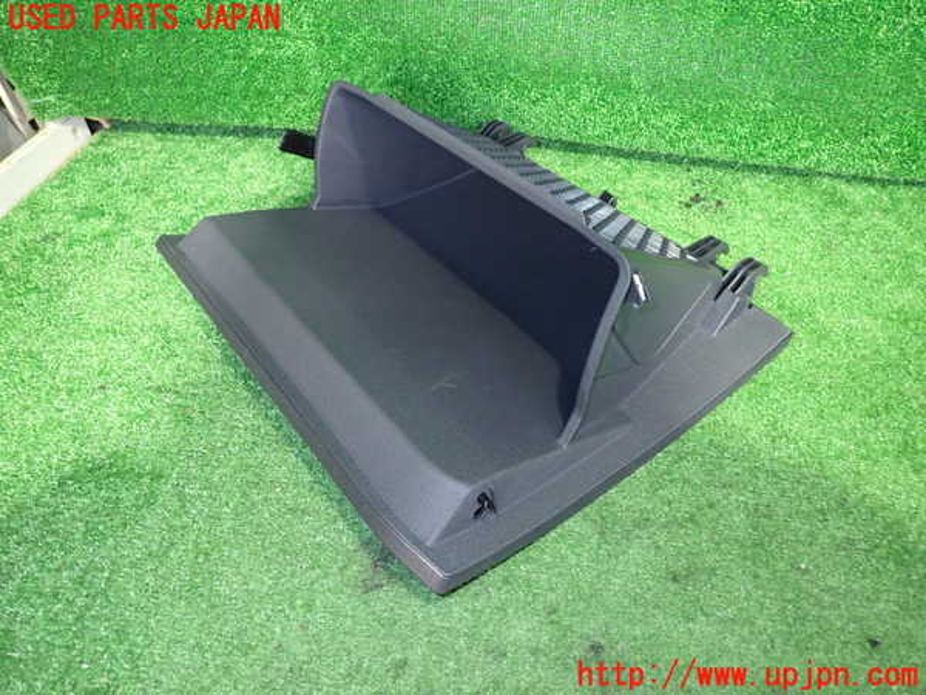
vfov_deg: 54.9
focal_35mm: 25
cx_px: 463
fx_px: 669
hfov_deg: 69.4
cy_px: 348
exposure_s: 1/25
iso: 800
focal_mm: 4.5
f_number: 2
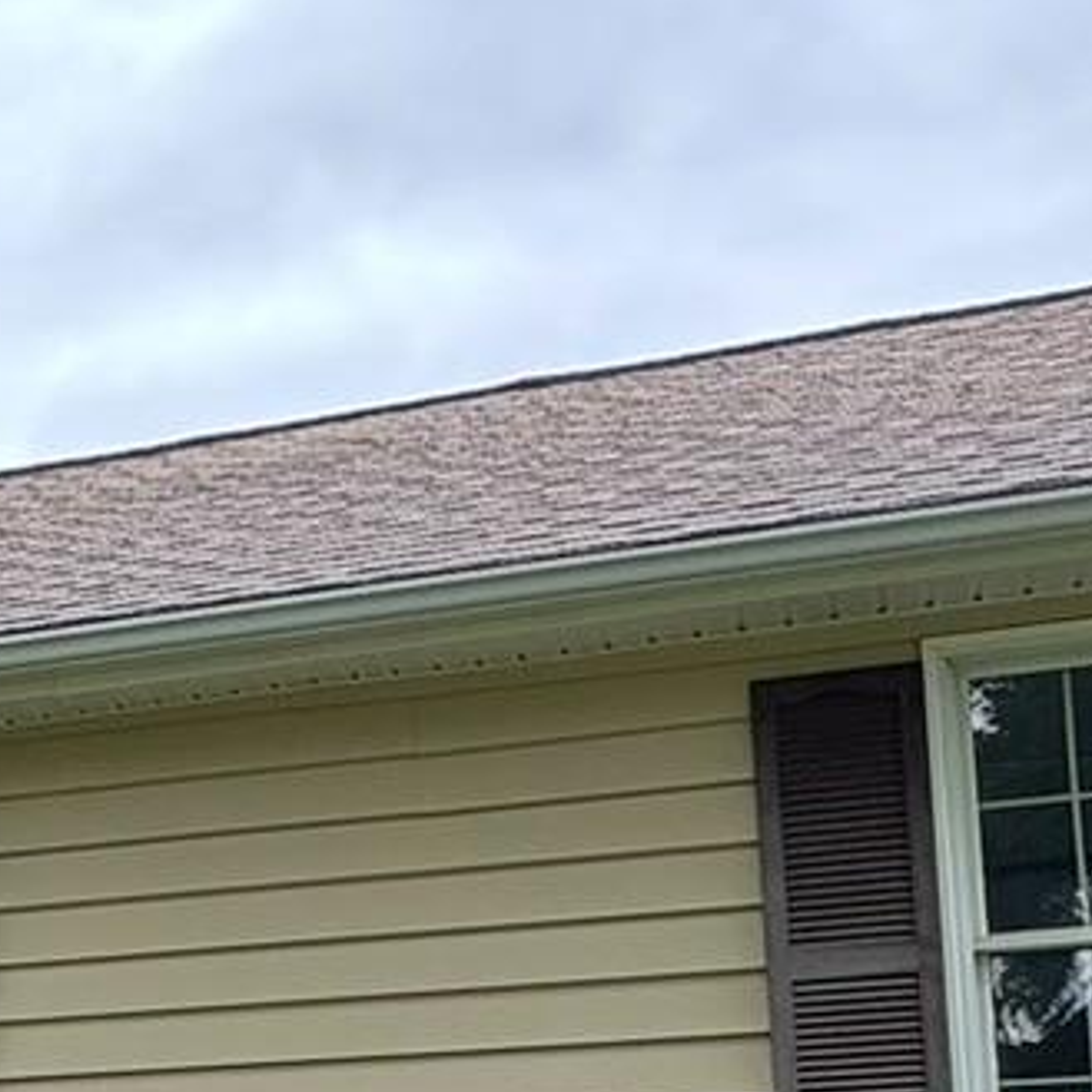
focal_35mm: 77
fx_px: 2748
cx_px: -372
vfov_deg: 21.7
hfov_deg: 20.3
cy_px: 1079
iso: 40
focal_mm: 2.22
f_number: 2.2
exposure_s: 1/171
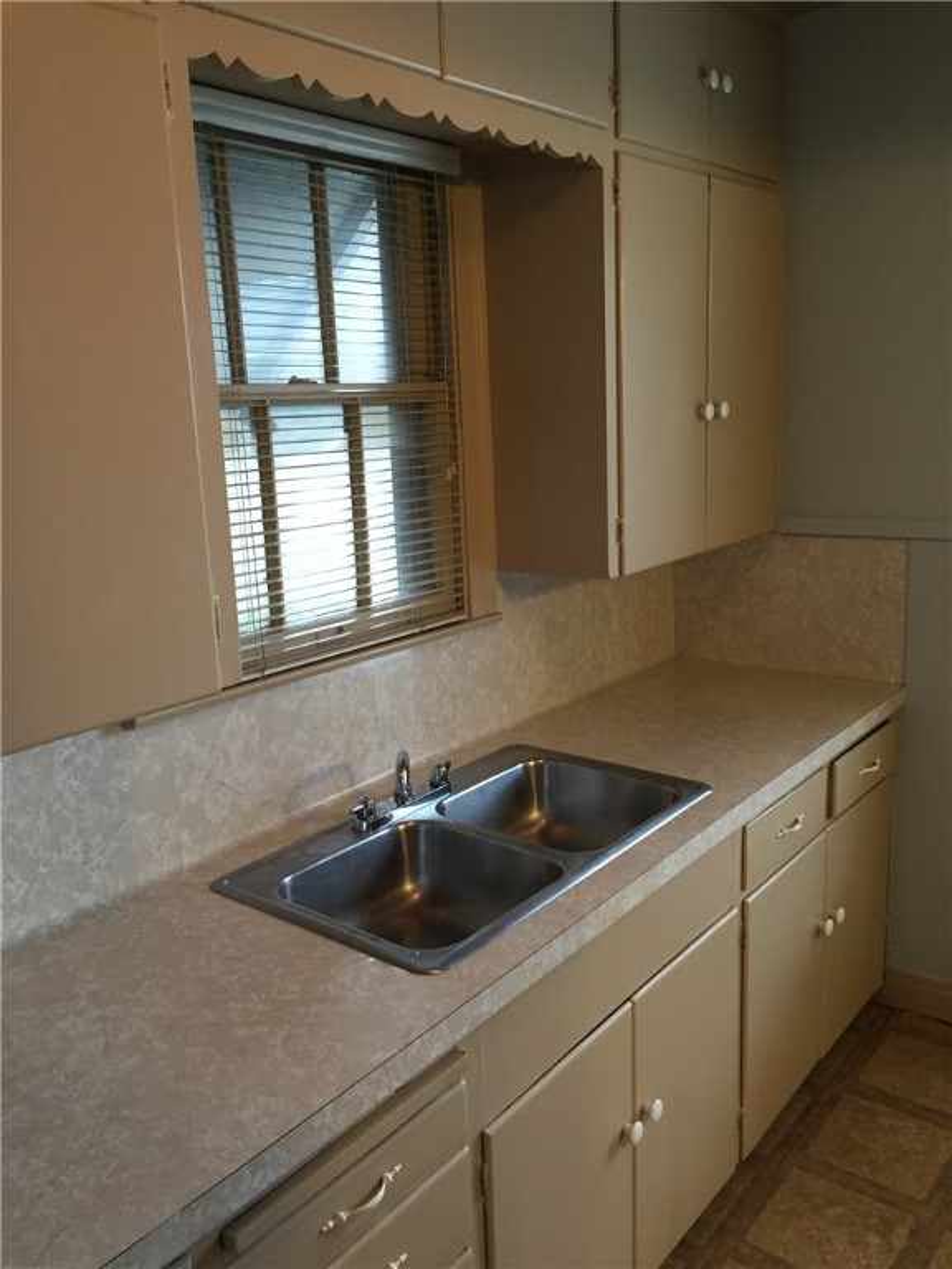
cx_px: 476
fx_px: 1063
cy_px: 634
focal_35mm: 29
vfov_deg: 61.7
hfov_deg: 48.2
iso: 100
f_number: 2.2
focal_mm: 4.15
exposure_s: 1/30
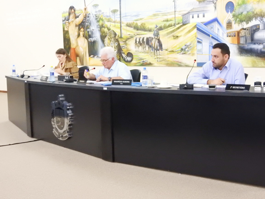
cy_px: 100
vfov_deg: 26.6
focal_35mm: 55
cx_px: 132
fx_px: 421
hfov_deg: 34.9
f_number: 4
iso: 1600
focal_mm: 9.9
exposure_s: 1/25
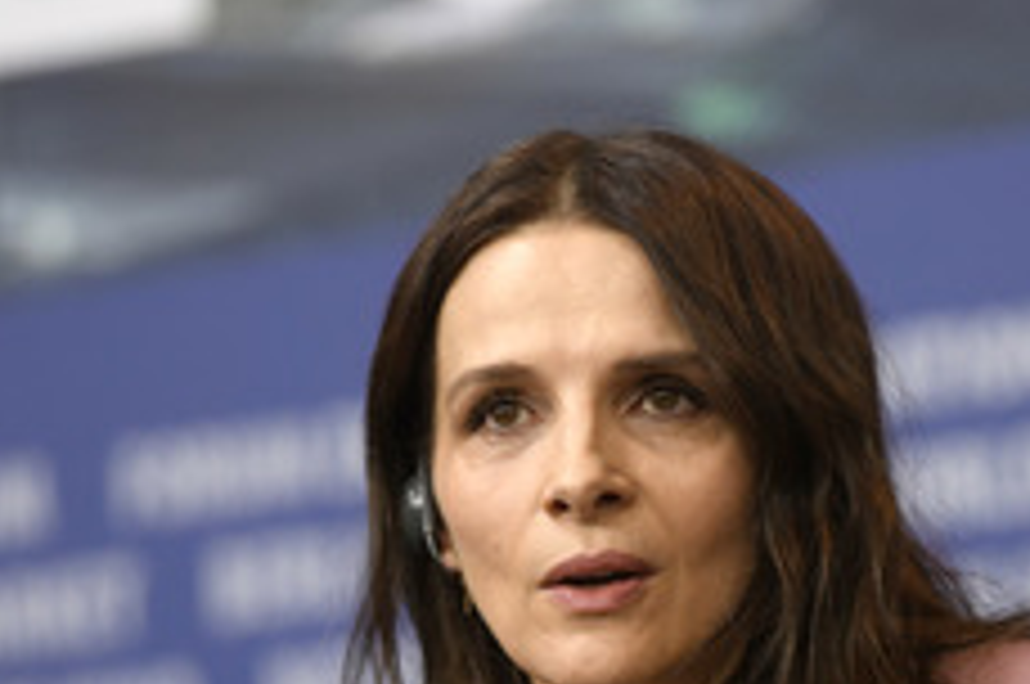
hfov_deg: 5.2
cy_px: 666
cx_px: 614
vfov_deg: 3.5
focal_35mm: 394
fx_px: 11257
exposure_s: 1/320
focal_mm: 200
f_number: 3.5
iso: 1250
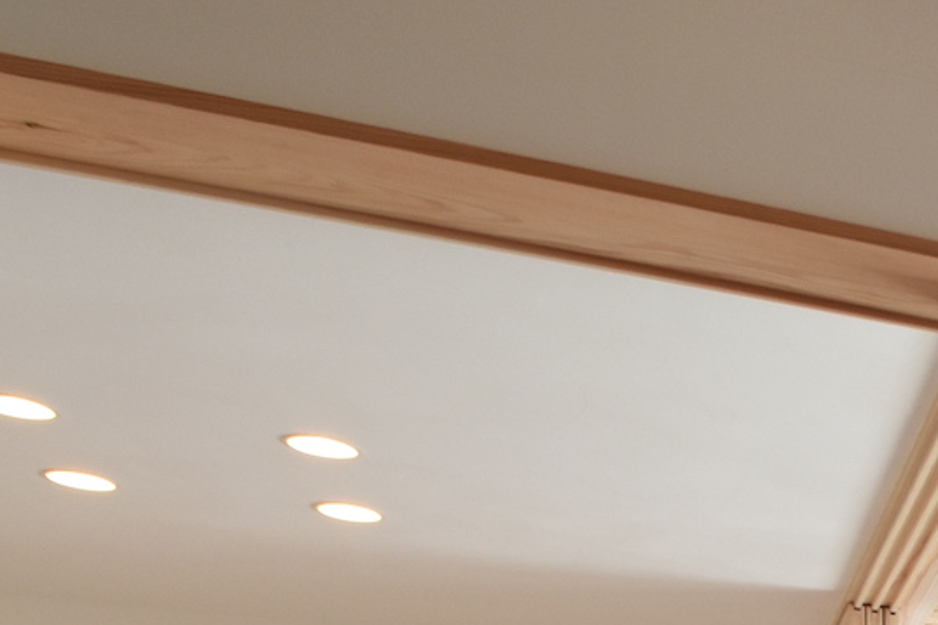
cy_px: 1095
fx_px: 1746
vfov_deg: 17.0
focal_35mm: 67
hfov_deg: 21.4
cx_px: 1630
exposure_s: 1/15
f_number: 11
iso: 250
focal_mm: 10
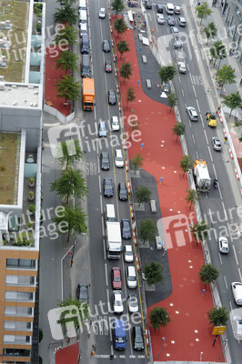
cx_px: 121
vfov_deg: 28.9
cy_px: 182
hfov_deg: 19.4
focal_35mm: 70
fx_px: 707
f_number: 9
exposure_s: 1/320
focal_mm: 70
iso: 500
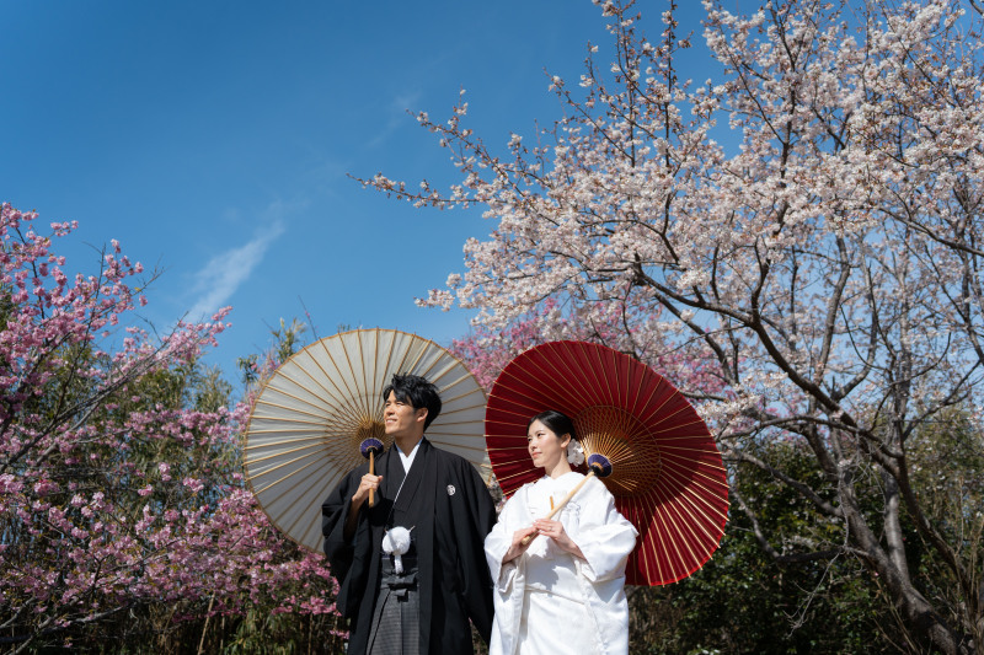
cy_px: 328
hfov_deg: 54.4
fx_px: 956
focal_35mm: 35
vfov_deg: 37.8
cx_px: 492
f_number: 2.8
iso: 200
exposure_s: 1/5000
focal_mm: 35
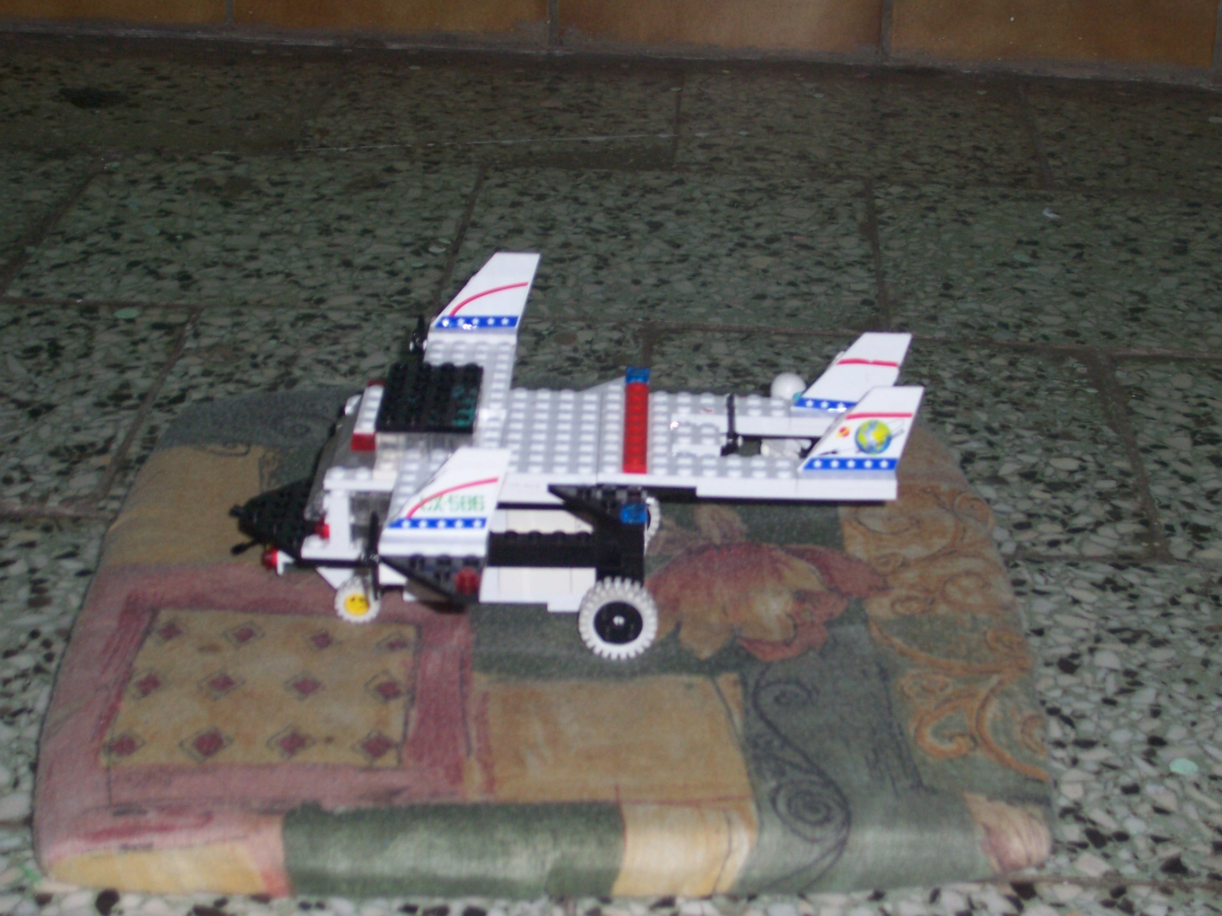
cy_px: 458
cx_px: 611
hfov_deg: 29.4
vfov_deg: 22.3
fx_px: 2330
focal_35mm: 66
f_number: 4
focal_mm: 10.8
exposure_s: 1/90
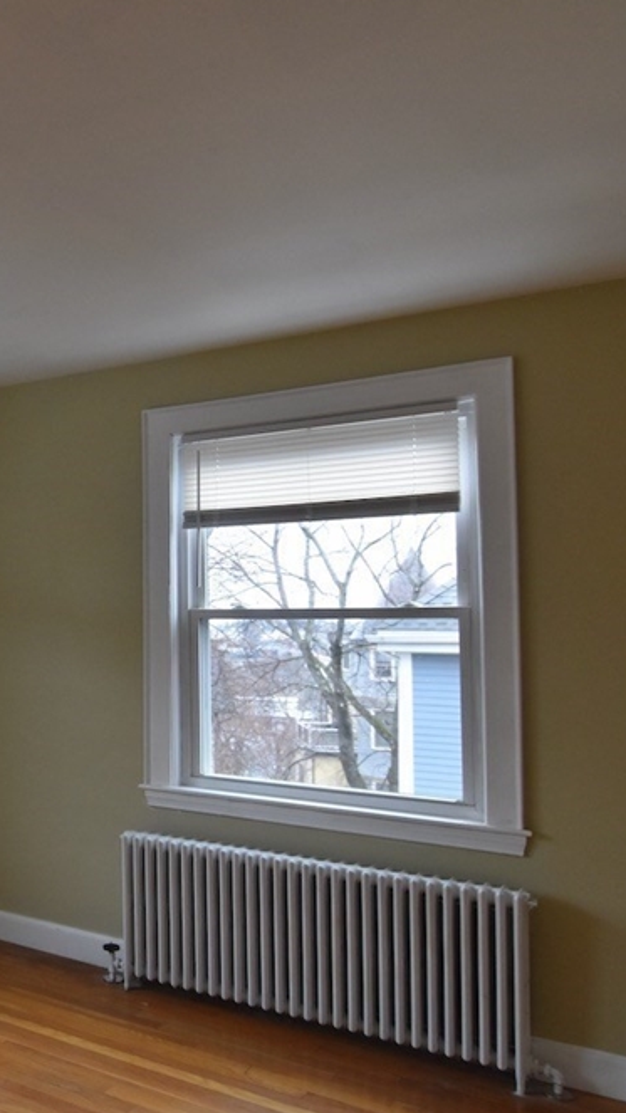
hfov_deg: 28.9
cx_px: -164
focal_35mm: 34
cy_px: 565
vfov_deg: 58.0
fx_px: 1003
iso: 800
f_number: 4.5
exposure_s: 1/80
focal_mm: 14
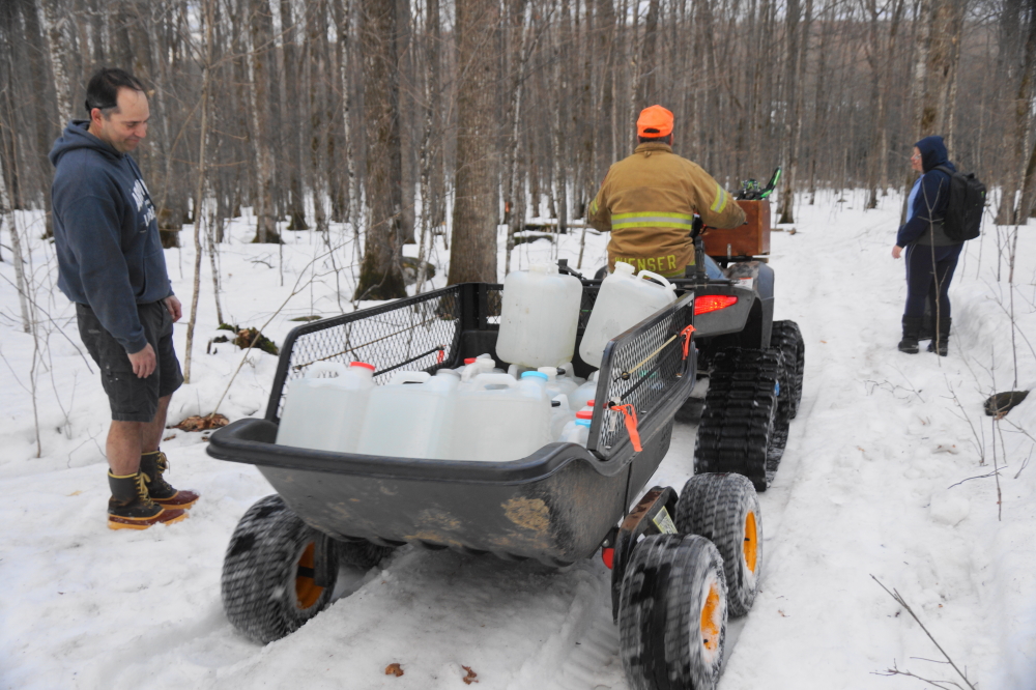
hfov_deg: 57.2
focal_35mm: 33
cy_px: 345
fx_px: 949
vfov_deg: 39.9
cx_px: 518
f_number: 4
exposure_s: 1/60
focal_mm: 22
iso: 160
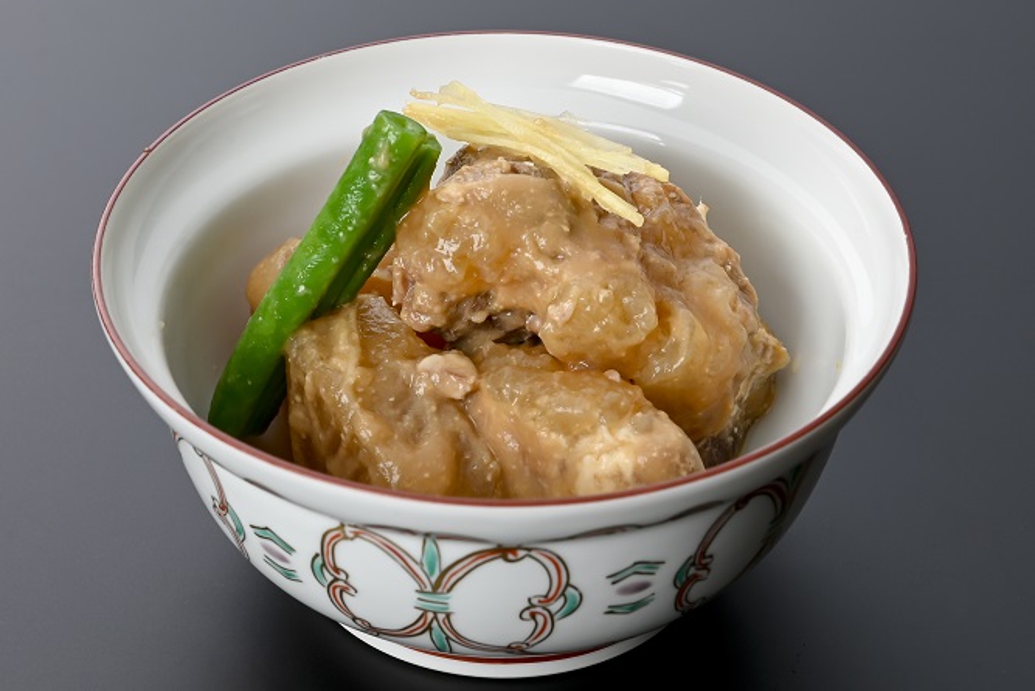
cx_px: 518
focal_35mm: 105
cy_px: 346
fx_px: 3019
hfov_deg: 19.5
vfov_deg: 13.0
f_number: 10
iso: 200
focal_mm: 70
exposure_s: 1/125
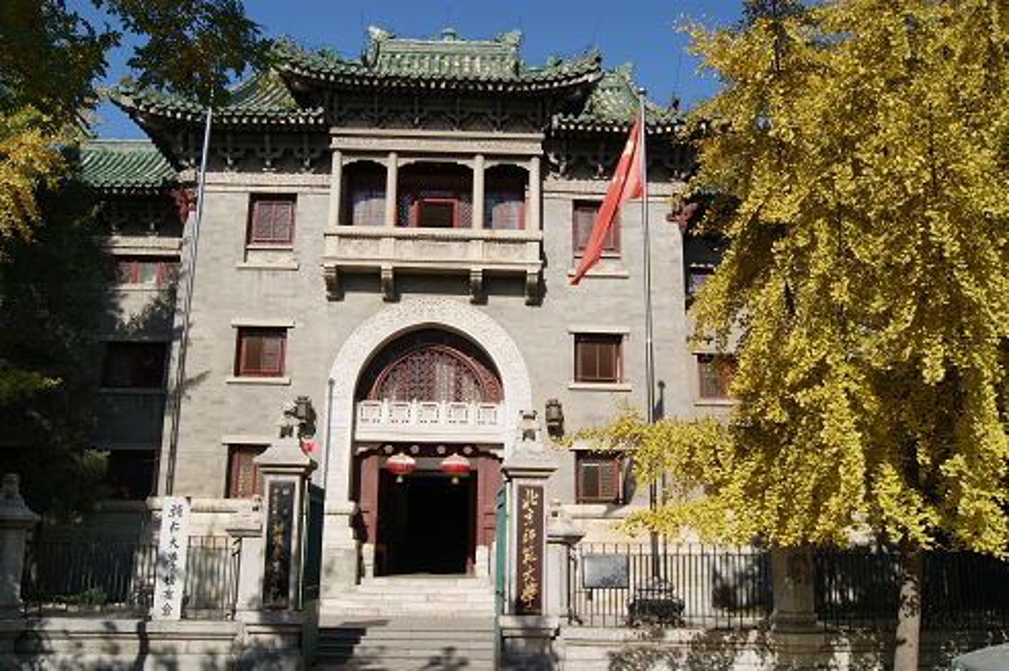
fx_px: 840
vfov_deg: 43.5
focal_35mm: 30
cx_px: 504
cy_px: 336
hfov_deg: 62.0
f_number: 10
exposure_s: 1/250
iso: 100
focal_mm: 20
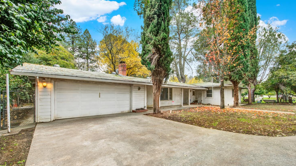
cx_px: 150
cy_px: 96
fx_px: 118
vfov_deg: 70.1
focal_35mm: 15
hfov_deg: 103.0
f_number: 14
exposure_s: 1/10
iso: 100
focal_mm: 14
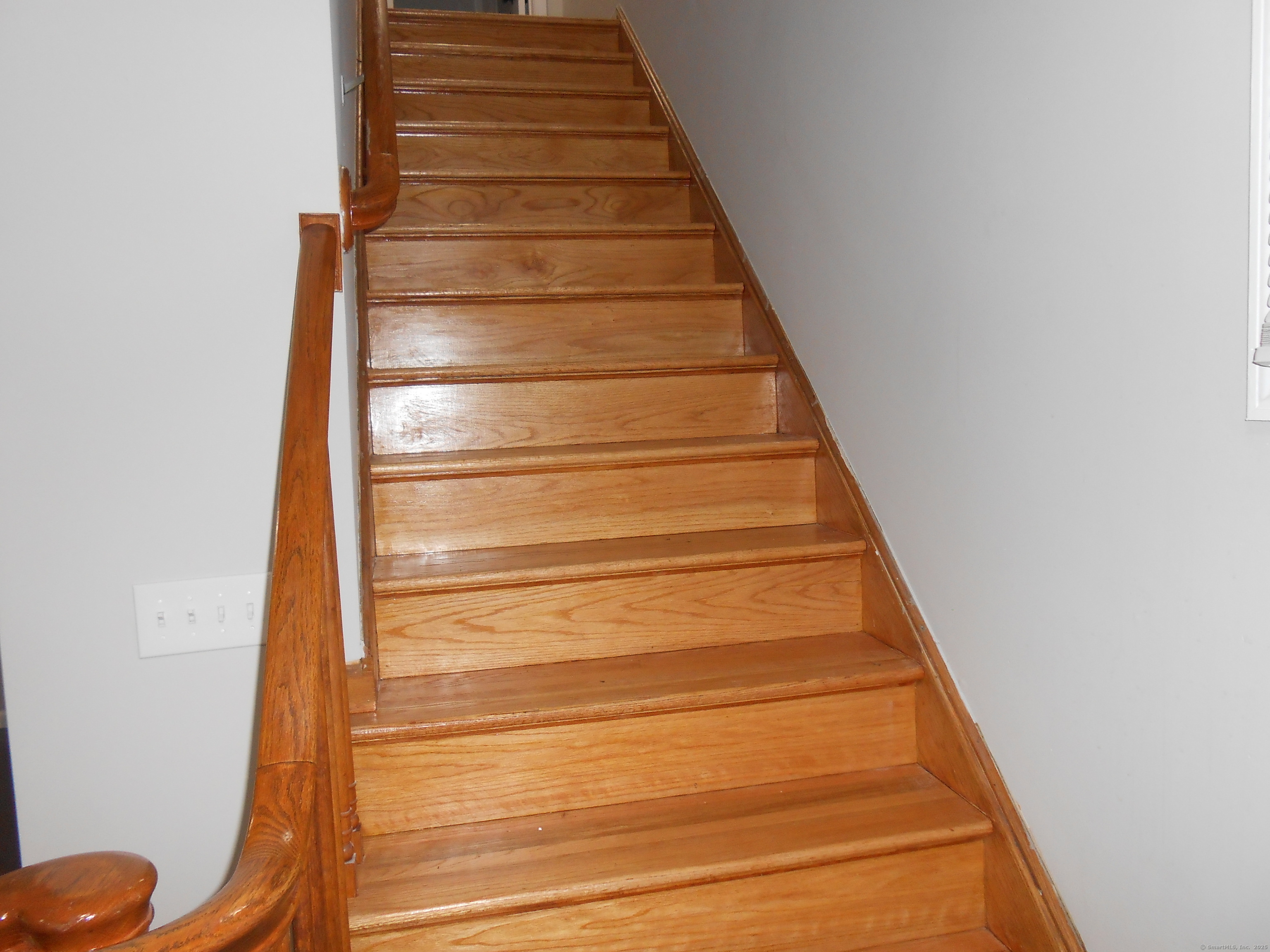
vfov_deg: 53.1
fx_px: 954
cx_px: 635
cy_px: 476
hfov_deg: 67.3
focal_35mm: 26
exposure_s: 1/25
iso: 200
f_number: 3.5
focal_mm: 4.6
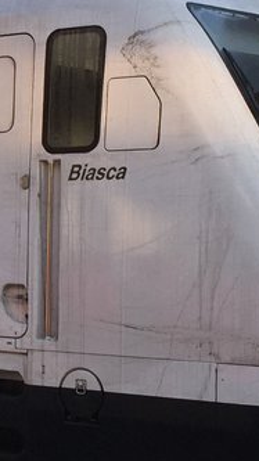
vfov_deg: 18.8
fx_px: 1394
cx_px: -199
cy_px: 246
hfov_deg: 10.1
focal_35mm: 114
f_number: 2.2
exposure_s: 1/514
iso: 32
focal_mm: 4.15
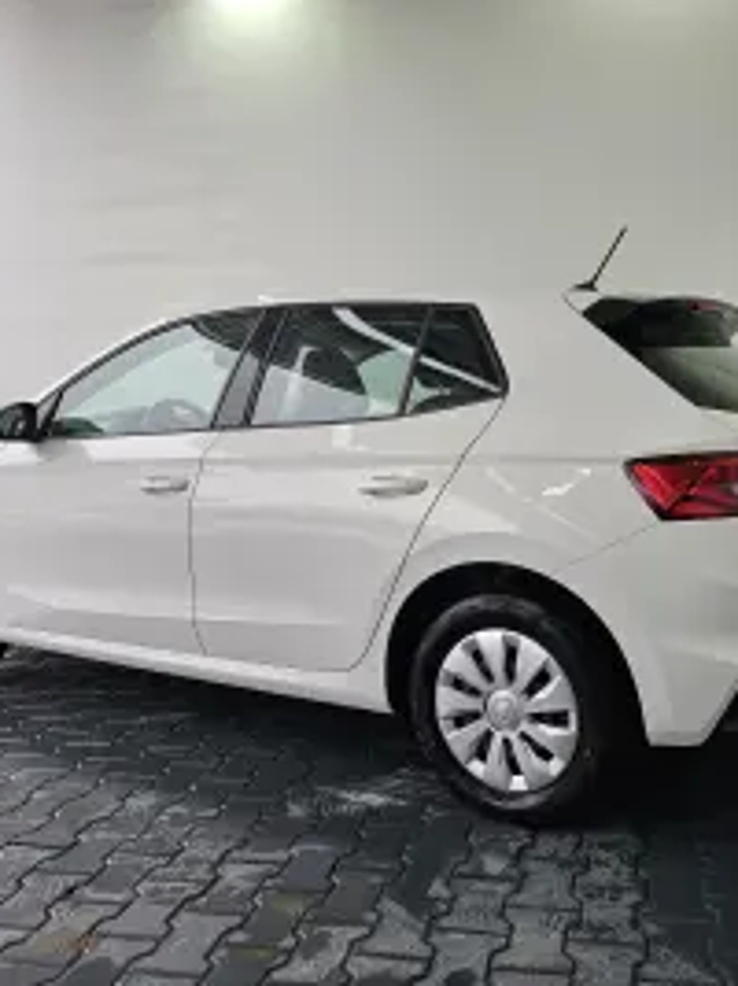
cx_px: 494
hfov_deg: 44.7
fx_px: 882
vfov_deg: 58.4
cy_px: 491
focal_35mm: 31
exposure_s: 1/102
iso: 10
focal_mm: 6.3
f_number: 1.7
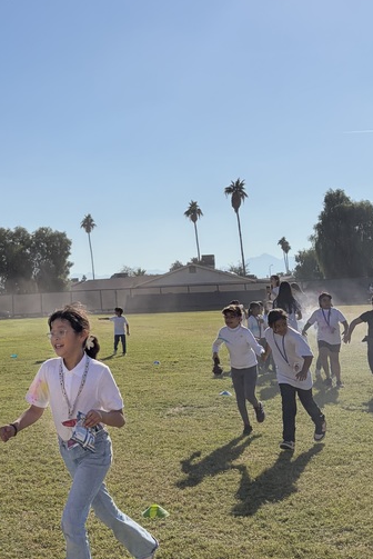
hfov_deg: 23.8
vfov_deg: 35.7
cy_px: 166
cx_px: 23
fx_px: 854
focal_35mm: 55
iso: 50
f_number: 1.6
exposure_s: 1/11905
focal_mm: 5.96
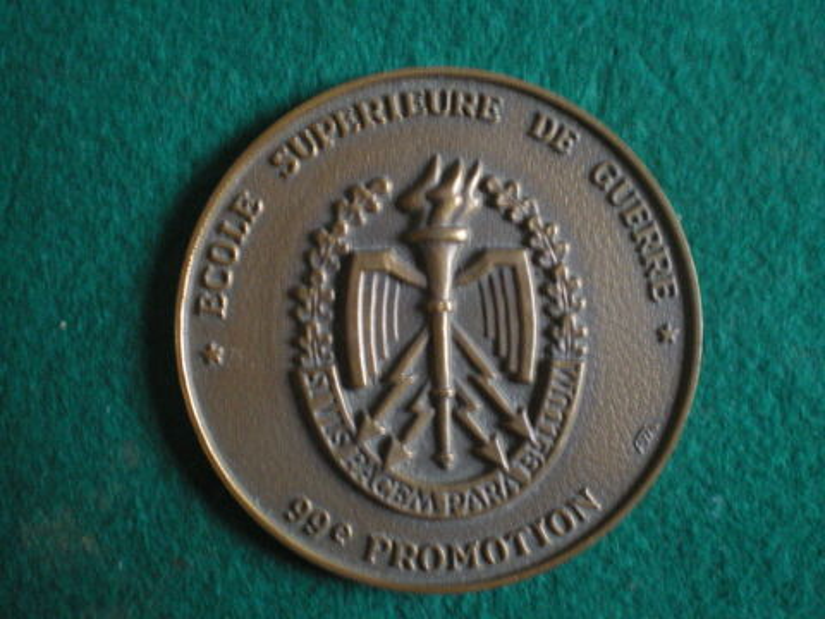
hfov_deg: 49.0
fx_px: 906
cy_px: 310
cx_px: 412
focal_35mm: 38
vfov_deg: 37.7
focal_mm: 6.3
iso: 400
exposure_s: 1/4
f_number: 3.1
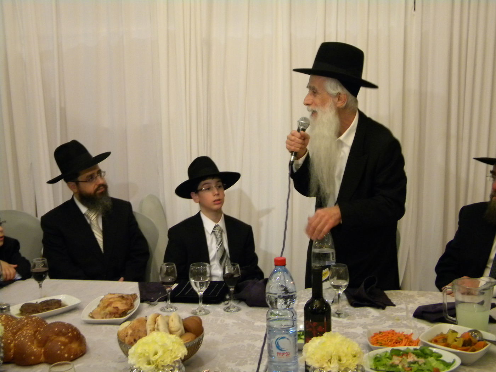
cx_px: 248
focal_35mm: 41
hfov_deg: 45.8
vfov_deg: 35.1
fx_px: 587
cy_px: 186
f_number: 3.8
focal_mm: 7.3
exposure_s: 1/22
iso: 400
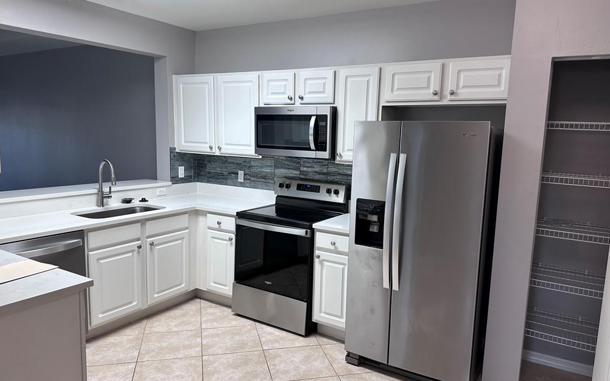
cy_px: 195
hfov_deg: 70.4
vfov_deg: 47.6
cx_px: 308
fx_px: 432
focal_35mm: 26
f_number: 1.78
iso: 125
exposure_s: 1/120
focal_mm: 6.86
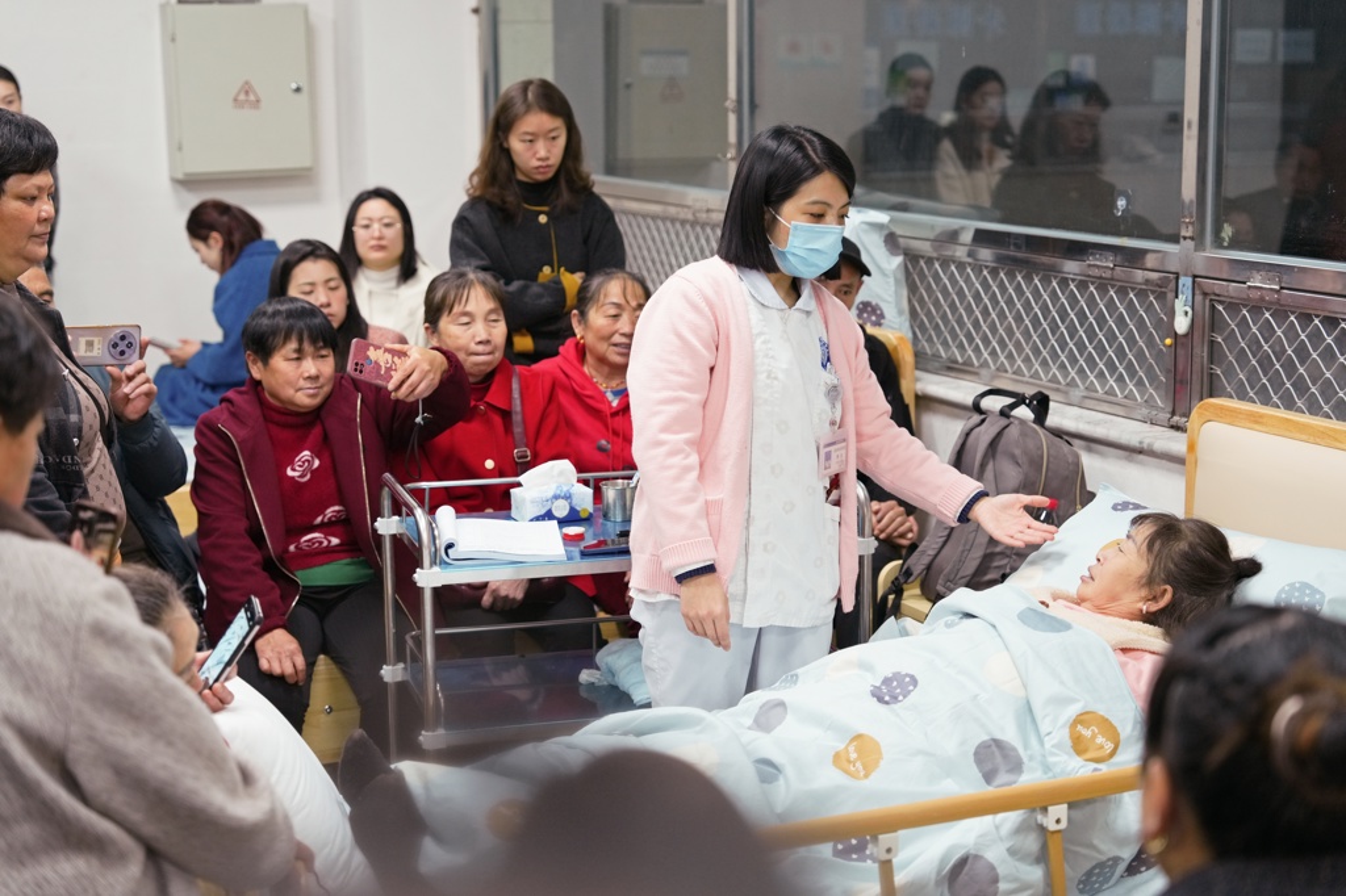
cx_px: 673
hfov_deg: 34.5
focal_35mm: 58
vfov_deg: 23.4
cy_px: 448
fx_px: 2168
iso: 1000
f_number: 2.8
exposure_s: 1/125
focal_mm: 58
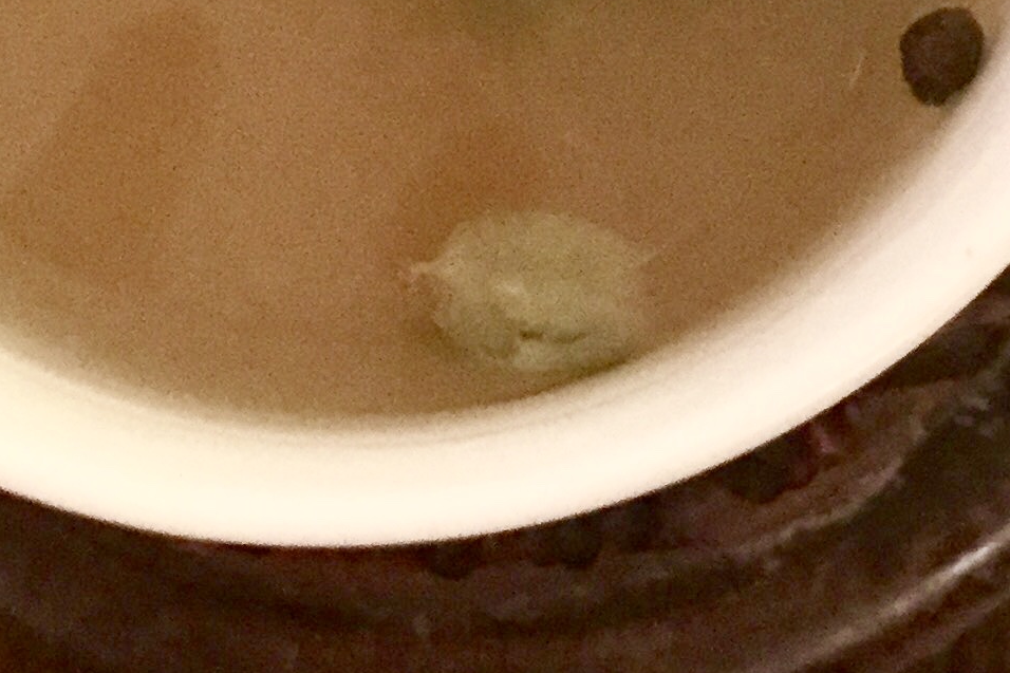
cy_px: -187
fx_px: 2889
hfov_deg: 19.8
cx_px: 385
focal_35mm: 103
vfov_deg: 12.9
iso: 500
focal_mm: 4.15
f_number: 2.2
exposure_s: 1/17
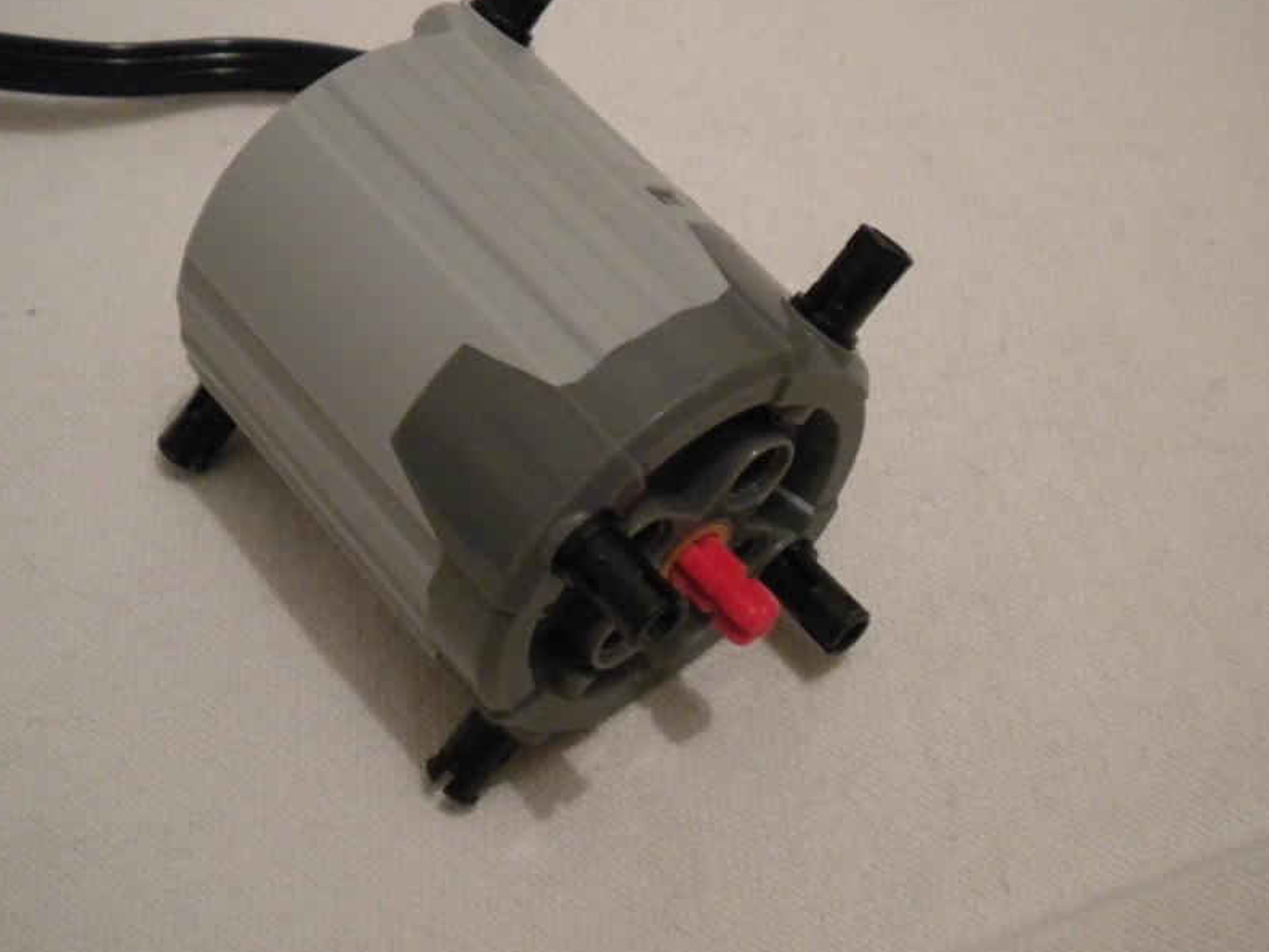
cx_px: 625
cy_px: 386
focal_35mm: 53
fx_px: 1943
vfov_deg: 27.5
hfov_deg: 36.2
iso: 800
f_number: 3.5
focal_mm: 7.4
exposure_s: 1/22
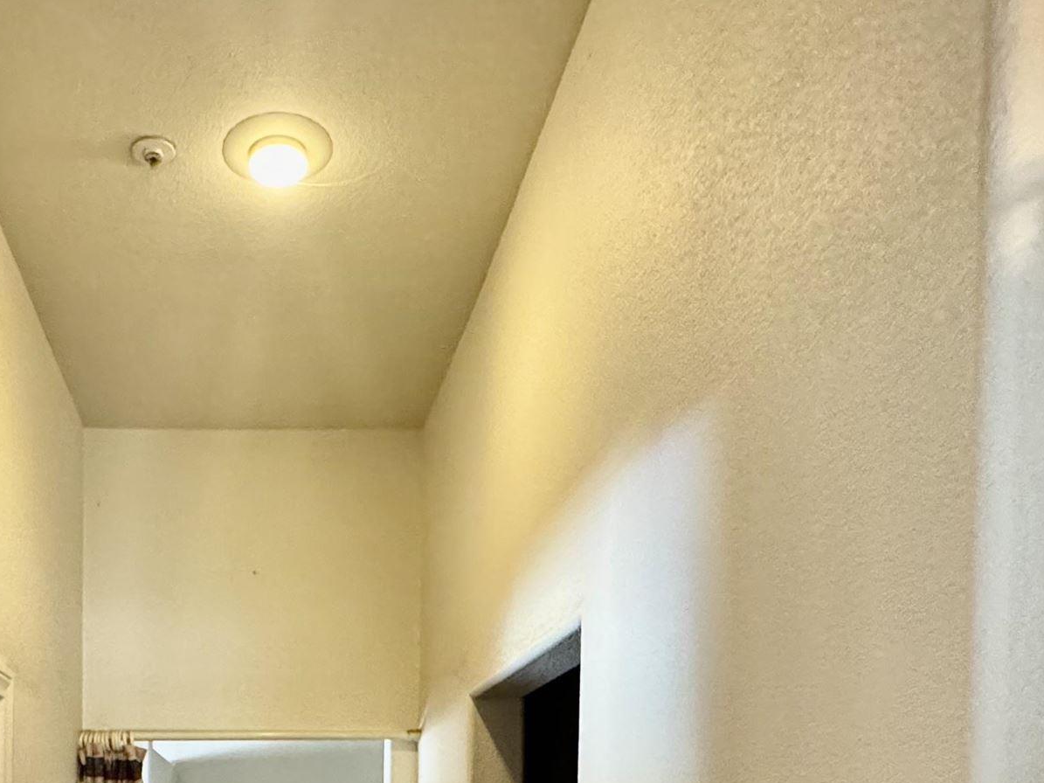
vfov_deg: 33.6
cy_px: 893
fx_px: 1086
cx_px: 241
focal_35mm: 36
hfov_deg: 49.0
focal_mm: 2.22
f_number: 2.2
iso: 800
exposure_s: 1/60
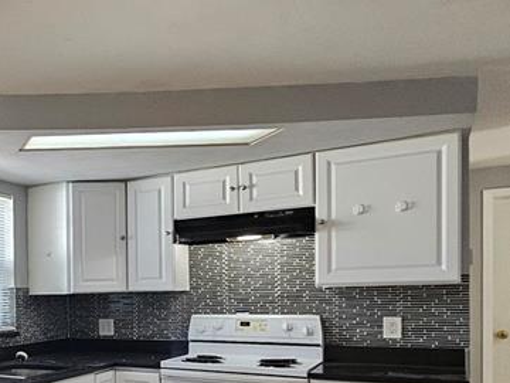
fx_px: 545
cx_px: -92
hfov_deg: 38.3
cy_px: 306
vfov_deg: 37.3
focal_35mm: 37
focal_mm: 2.2
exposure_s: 1/77.4
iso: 250
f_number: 2.2
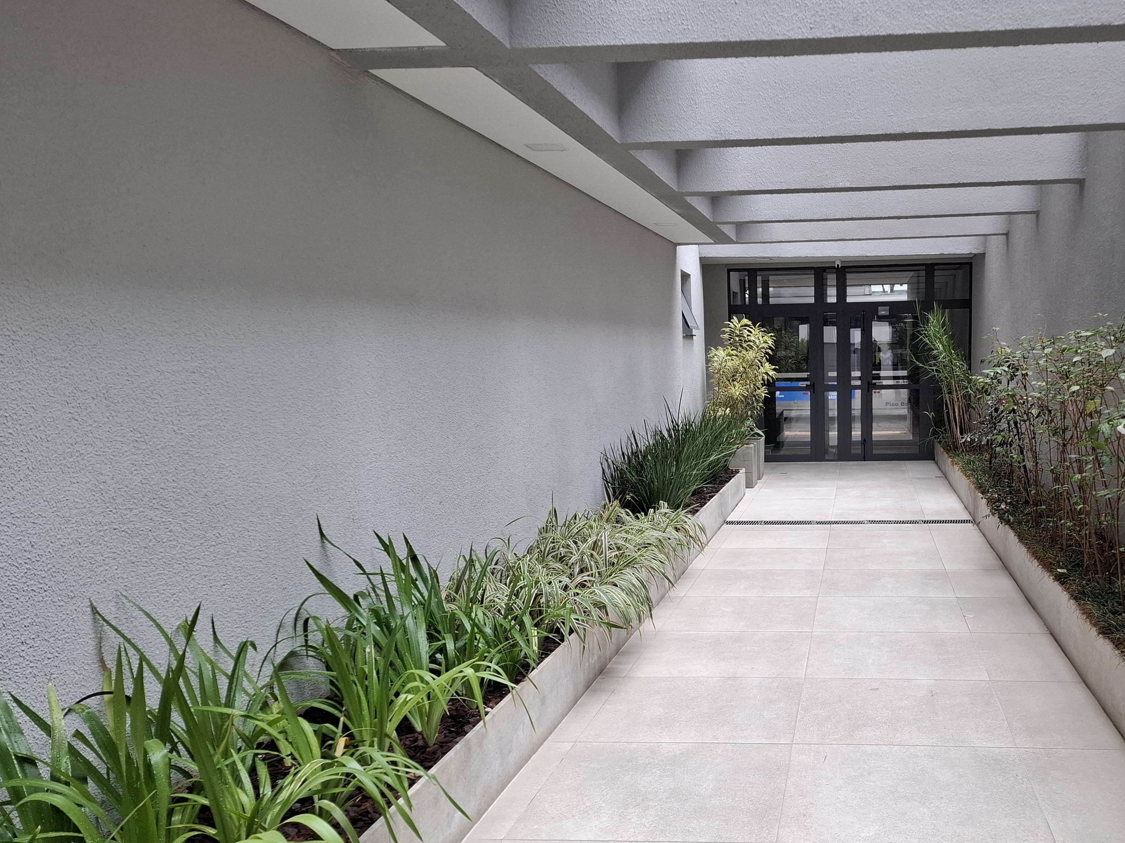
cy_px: 493
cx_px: 776
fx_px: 1040
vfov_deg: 44.0
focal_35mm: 32
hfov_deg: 55.3
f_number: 1.8
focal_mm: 5.54
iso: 80
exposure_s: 1/120
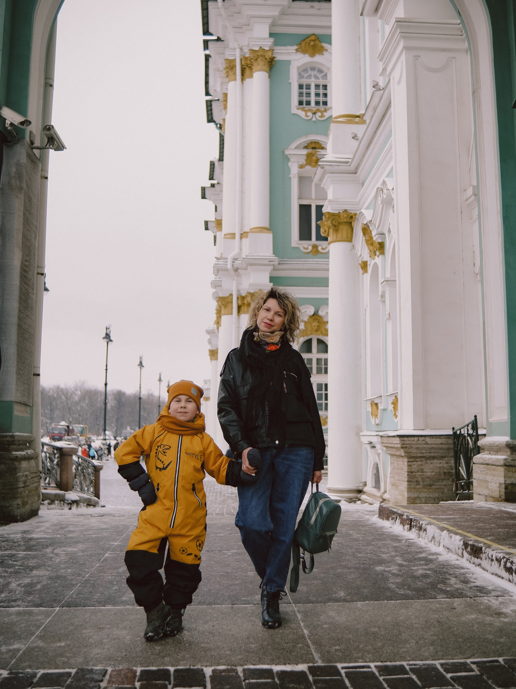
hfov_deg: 37.7
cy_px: 309
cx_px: 259
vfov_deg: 48.9
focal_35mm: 38
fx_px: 755
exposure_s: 1/2500
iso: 200
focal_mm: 23
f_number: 2
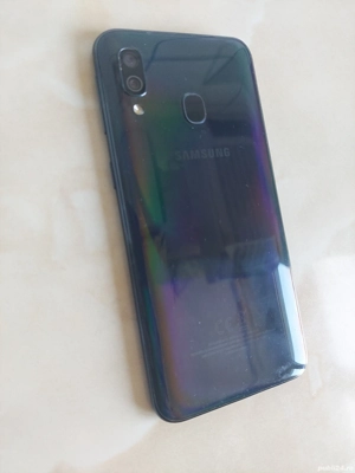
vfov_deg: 71.6
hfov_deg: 56.8
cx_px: 178
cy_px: 236
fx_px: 328
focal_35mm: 24
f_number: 1.8
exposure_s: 1/60.2
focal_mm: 5.23
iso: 200
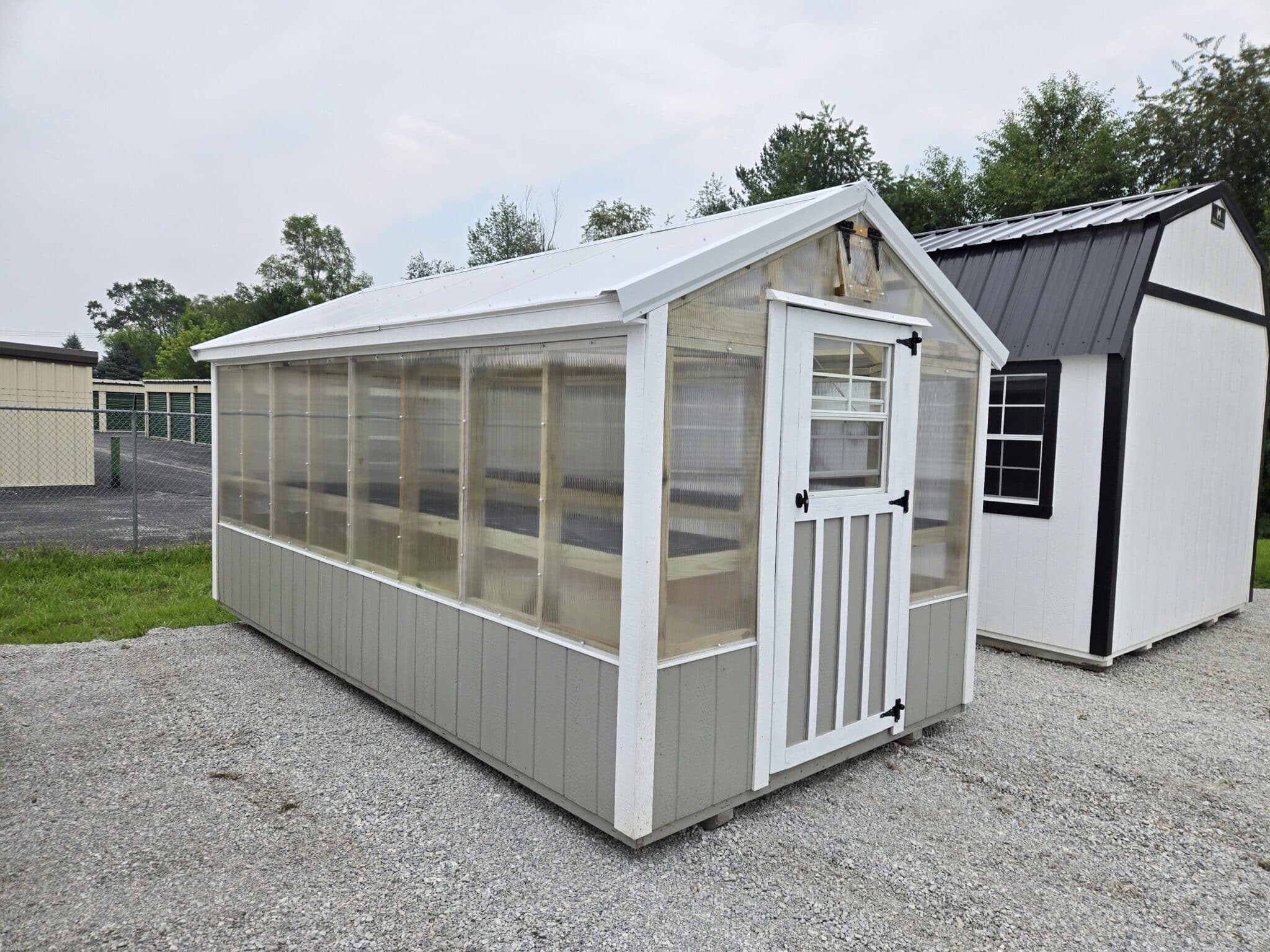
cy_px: 476
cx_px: 635
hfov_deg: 73.9
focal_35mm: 23
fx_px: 844
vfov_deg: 58.9
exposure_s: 1/997
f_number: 1.8
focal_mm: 5.4
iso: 25
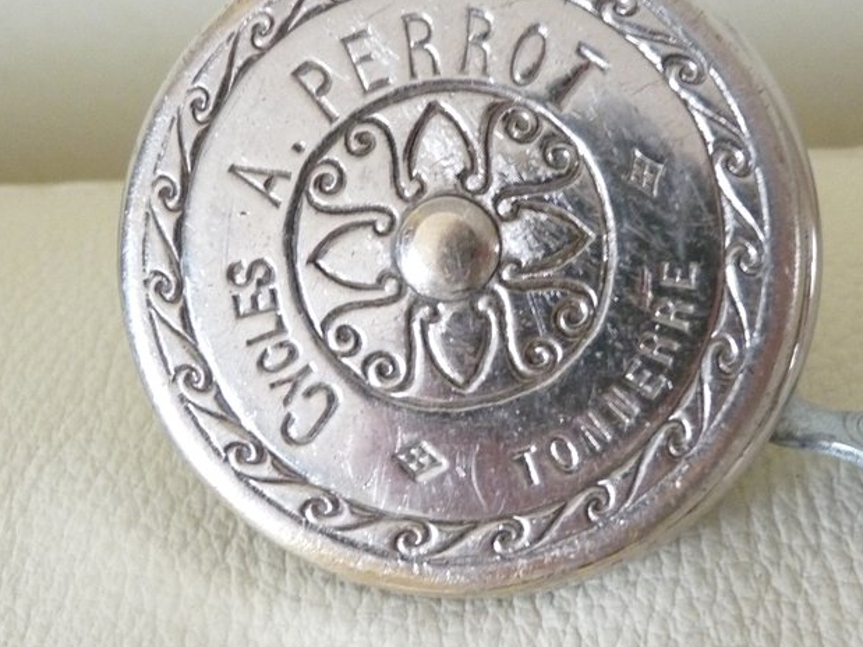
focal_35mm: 53
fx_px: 1321
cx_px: 475
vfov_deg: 27.5
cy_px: 279
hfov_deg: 36.1
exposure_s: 1/15
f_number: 2.8
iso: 400
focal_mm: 5.1
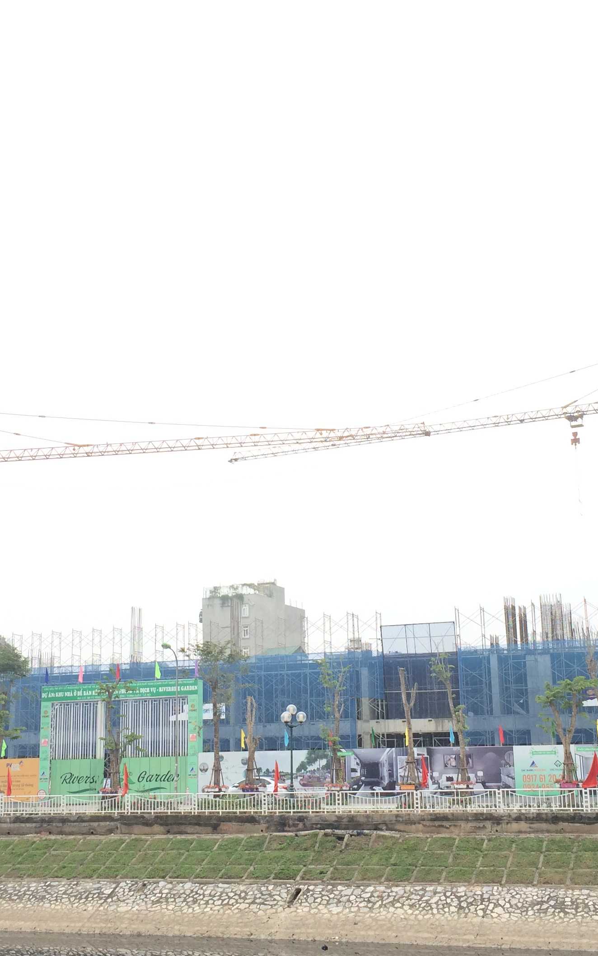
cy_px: 505
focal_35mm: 49
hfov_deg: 26.3
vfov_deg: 41.0
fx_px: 1278
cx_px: 282
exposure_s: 1/612
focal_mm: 4.12
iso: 32
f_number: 2.2
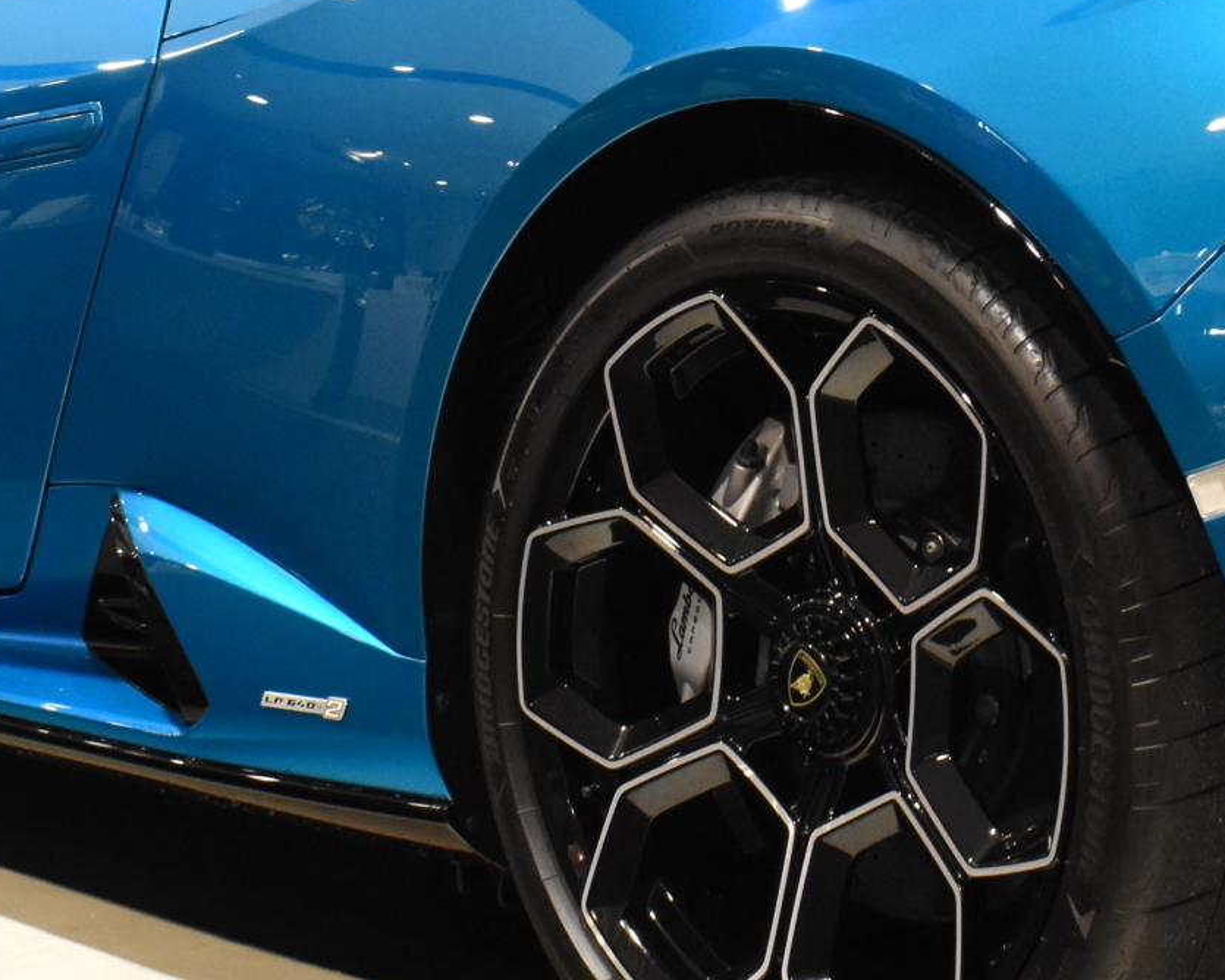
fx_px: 3444
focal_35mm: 95
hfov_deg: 20.0
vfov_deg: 16.0
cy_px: 155
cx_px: 942
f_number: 8
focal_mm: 22
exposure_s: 1/40
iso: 2200
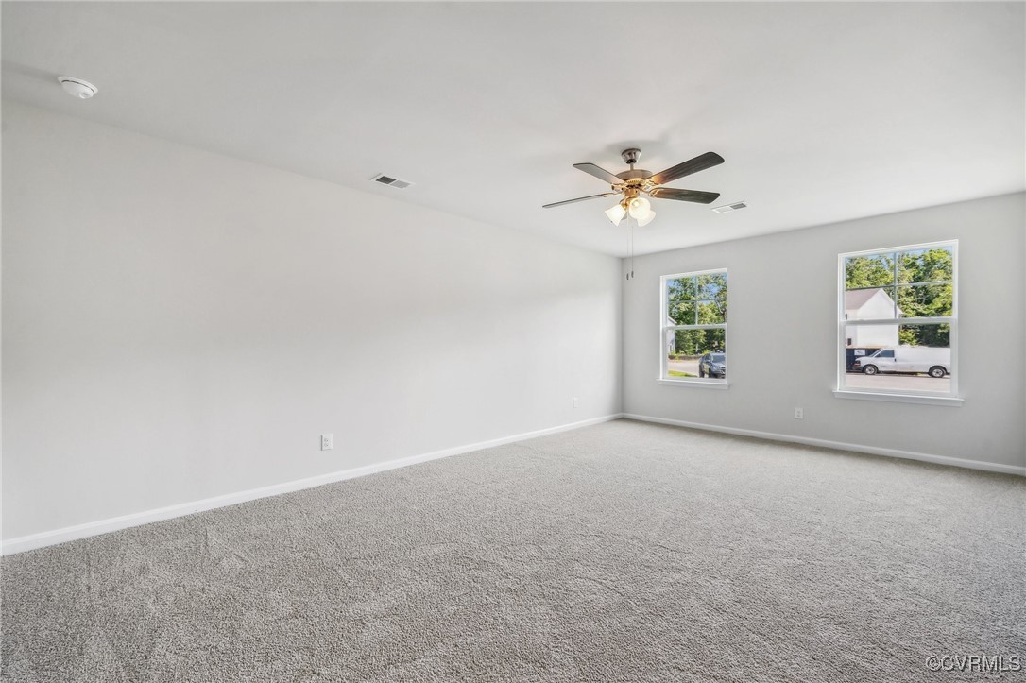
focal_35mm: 14
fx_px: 399
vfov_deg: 81.2
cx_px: 513
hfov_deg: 104.3
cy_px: 342
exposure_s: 1/15
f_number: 7.1
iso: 160
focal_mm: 14
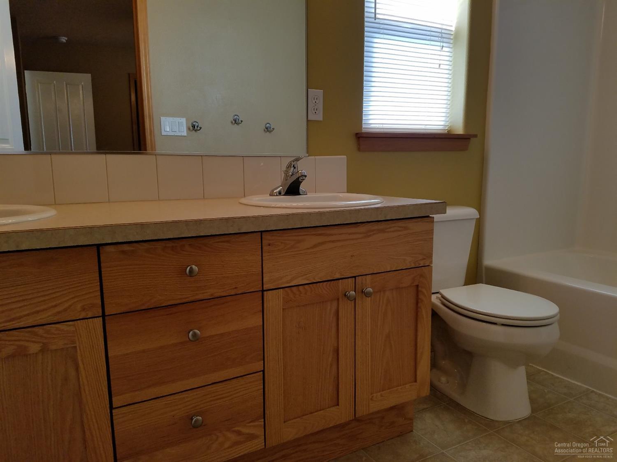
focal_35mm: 26
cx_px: 308
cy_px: 231
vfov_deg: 53.0
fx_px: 463
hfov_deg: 67.3
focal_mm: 4.2
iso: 50
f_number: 1.7
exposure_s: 1/123
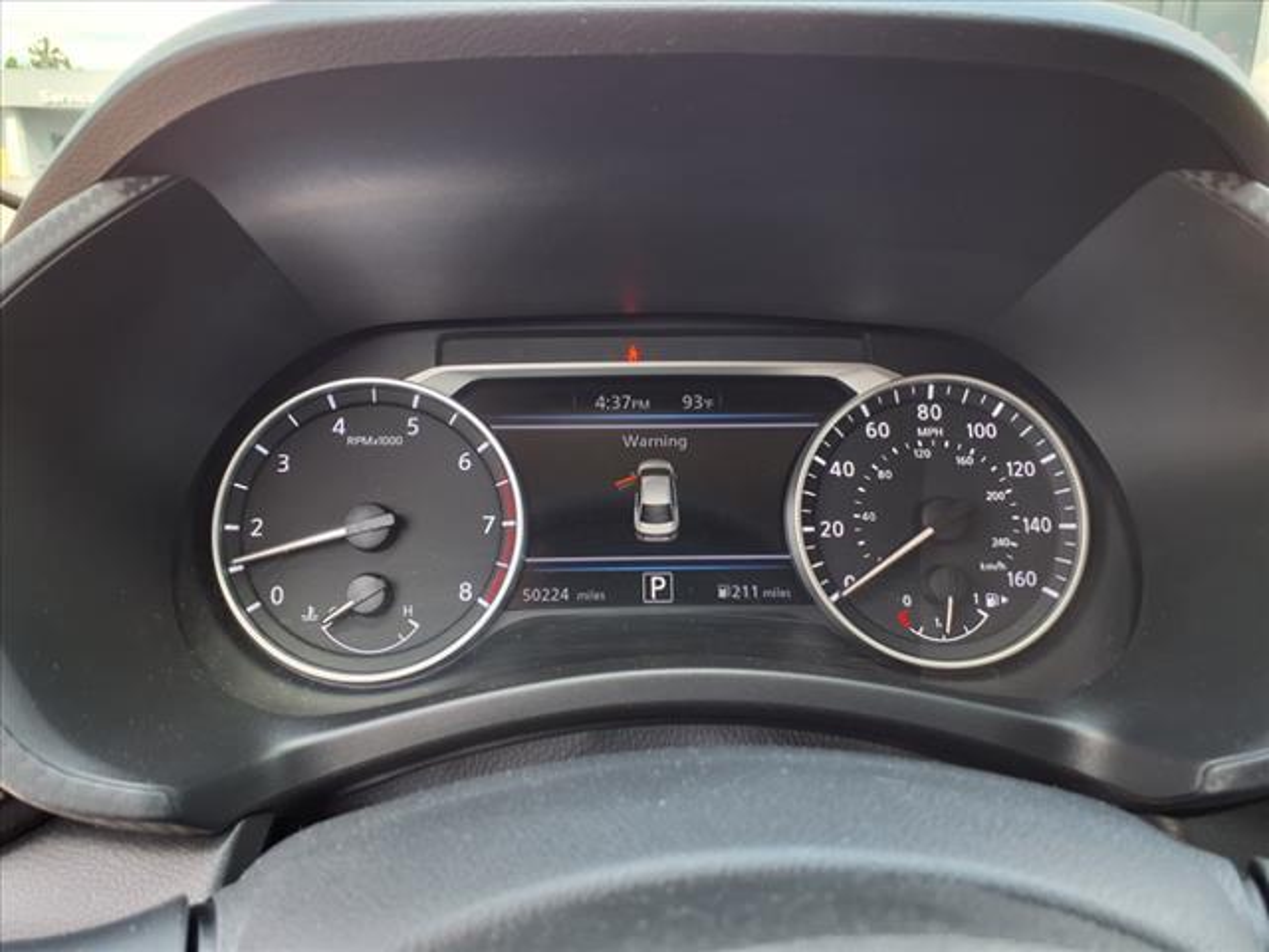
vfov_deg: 51.4
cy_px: 476
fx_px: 990
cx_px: 634
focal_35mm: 27
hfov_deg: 65.3
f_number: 1.9
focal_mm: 3.58
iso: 64
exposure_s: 1/120
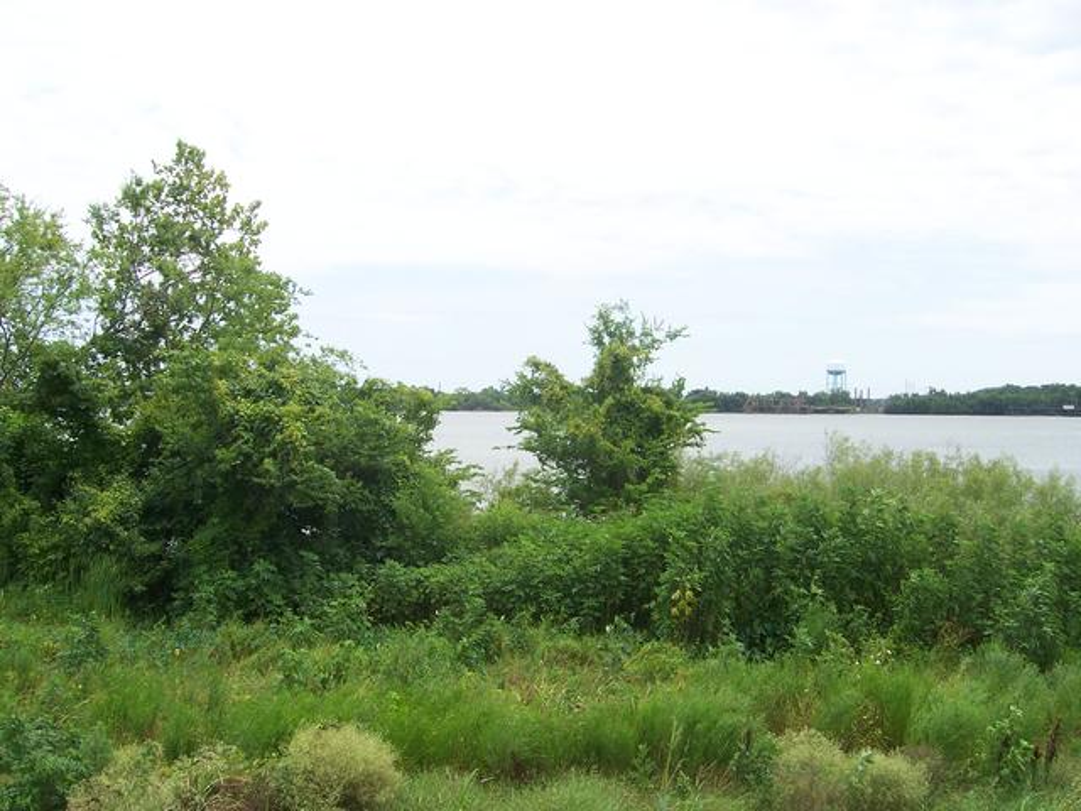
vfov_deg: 39.7
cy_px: 406
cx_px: 540
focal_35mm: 36
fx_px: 1124
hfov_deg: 51.4
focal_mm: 6
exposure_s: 1/350
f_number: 4.8
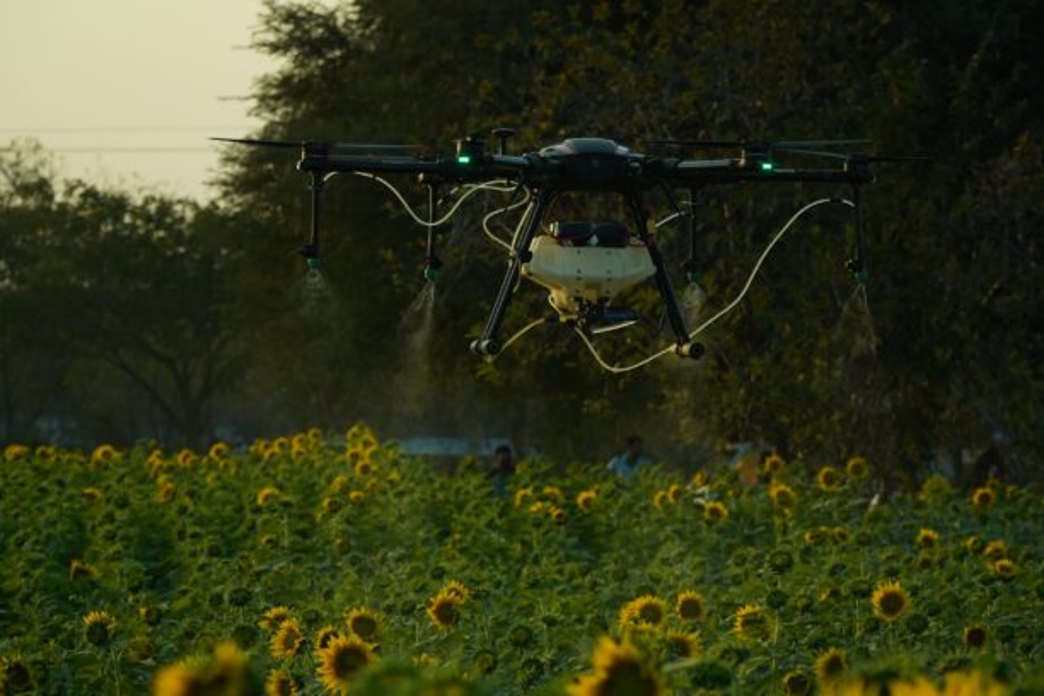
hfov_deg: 13.3
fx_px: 4466
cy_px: 348
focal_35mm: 154
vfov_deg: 8.9
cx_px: 522
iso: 1250
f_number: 5.6
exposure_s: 1/2000
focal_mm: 103
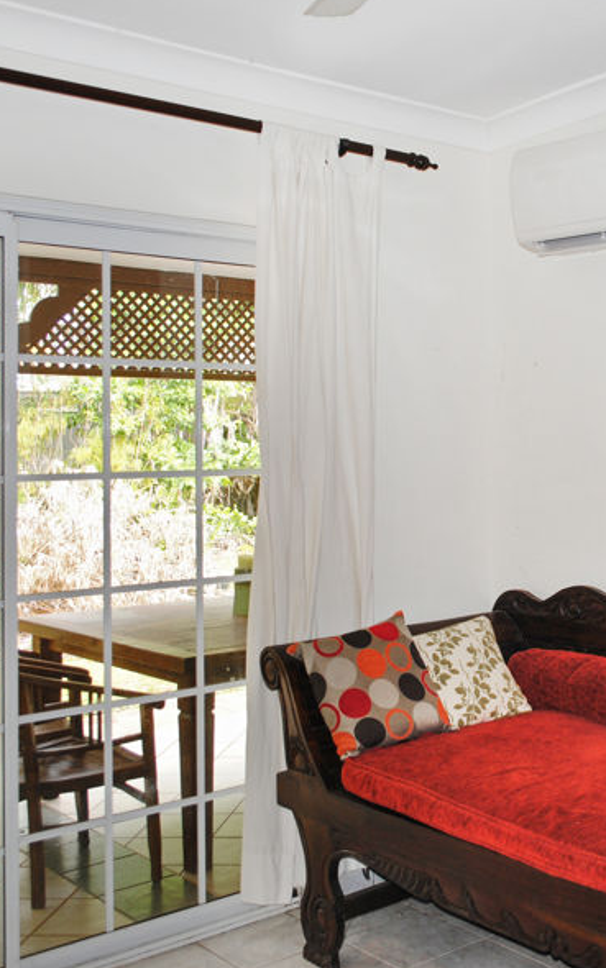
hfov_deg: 29.8
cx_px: 496
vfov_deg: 47.2
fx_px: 1109
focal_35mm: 42
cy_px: 482
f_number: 3.5
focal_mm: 18
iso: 200
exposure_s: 1/60
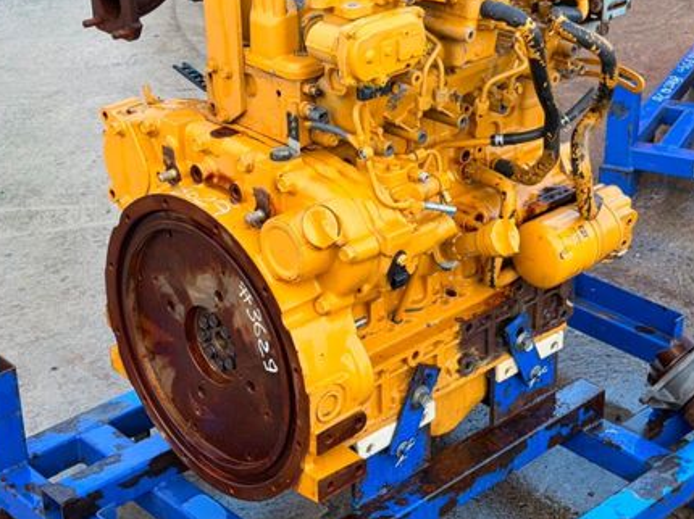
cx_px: 412
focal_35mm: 67
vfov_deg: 21.9
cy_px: 226
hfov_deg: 28.9
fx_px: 1343
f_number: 1.78
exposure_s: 1/274
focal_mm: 6.76
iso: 64
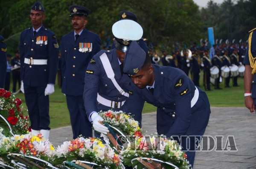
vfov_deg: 9.6
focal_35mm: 142
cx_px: 128
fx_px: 1011
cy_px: 84
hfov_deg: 14.4
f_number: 5.6
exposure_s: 1/60
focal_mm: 95
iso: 400
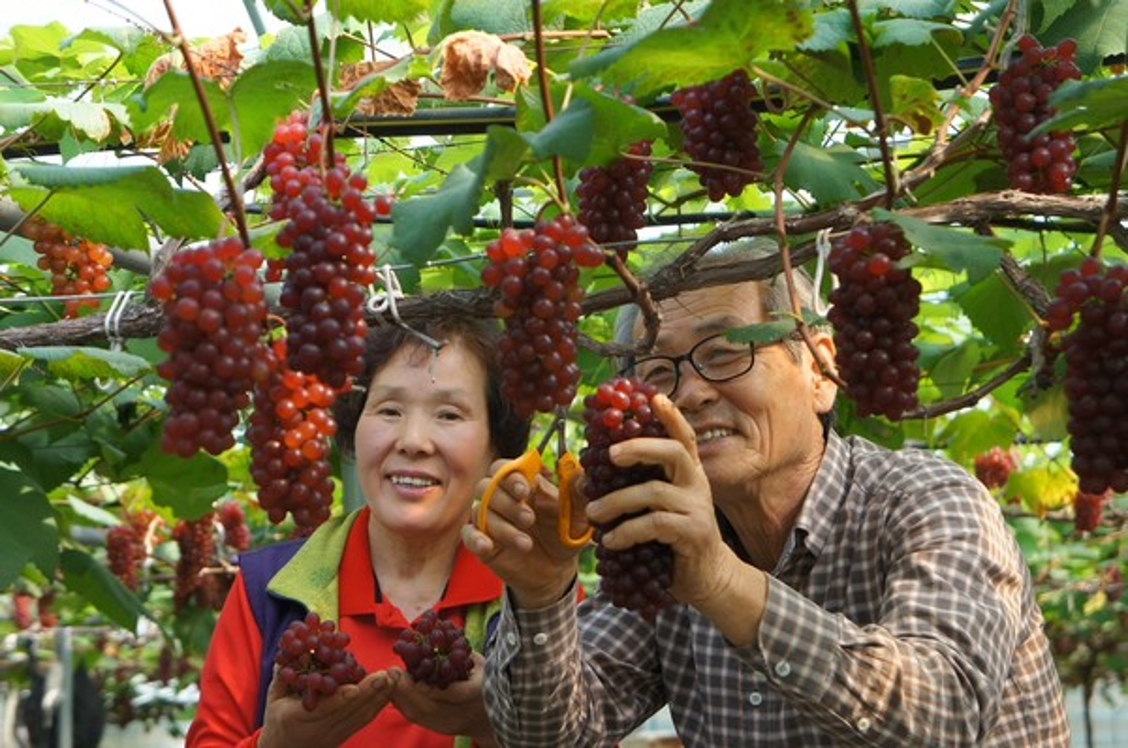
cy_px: 374
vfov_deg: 17.1
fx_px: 2487
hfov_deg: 25.6
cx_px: 564
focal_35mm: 80
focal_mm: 53
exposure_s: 1/250
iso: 800
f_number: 5
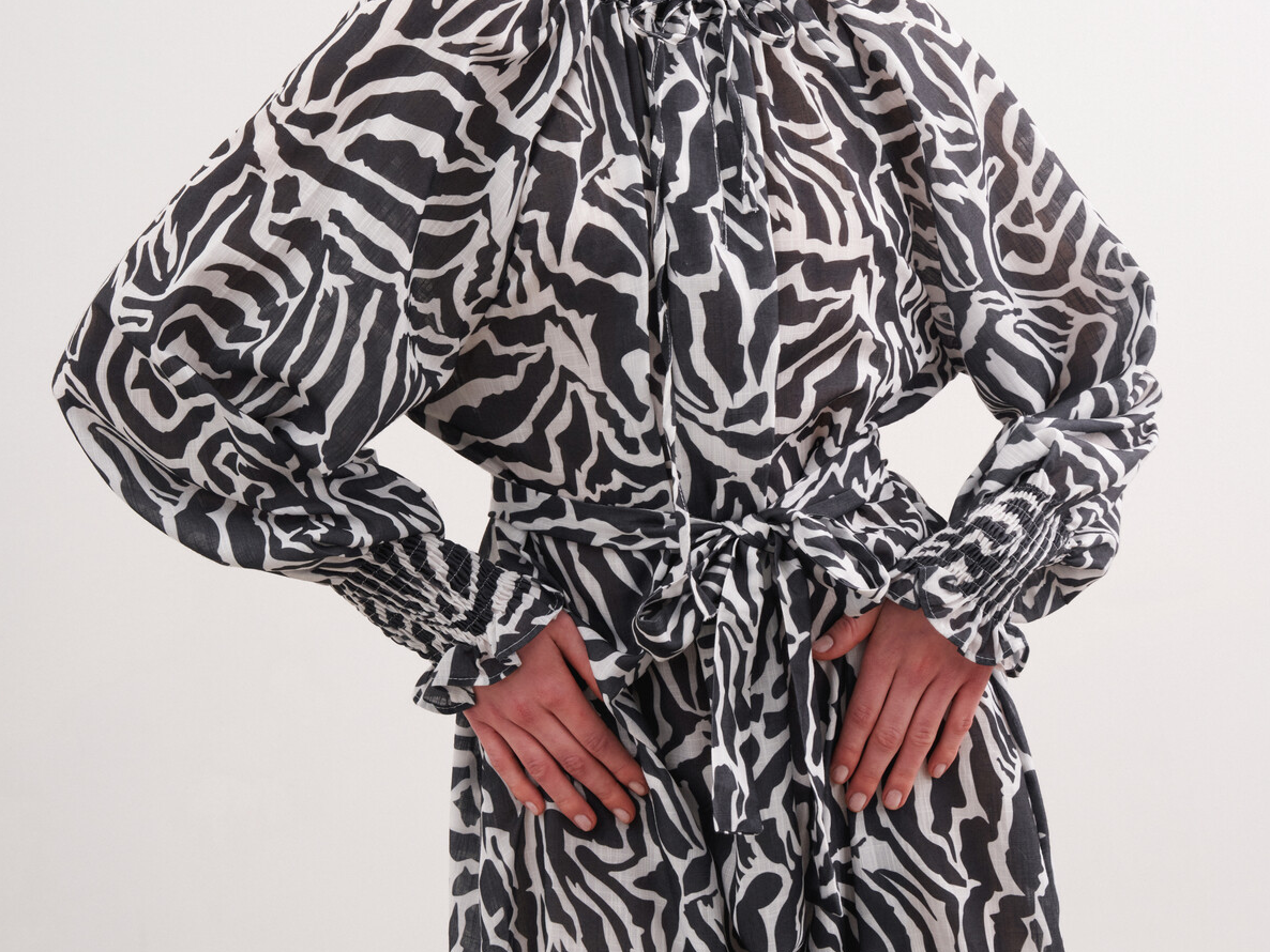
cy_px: 182
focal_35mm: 89
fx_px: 3266
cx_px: 637
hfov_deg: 22.0
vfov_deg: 16.5
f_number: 11
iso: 400
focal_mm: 61
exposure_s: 1/160
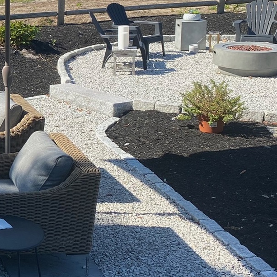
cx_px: -118
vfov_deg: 23.0
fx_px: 679
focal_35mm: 75
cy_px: 108
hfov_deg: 20.3
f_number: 1.8
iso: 32
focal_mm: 4.25
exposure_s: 1/1346
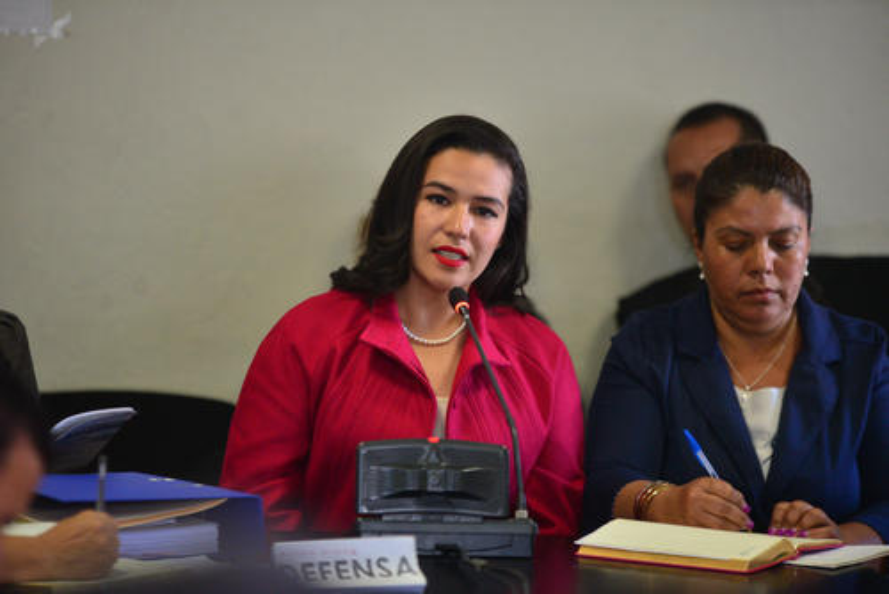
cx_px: 444
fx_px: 4942
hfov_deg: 10.3
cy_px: 297
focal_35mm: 200
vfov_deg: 6.9
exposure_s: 1/400
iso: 2000
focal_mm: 200
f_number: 2.8
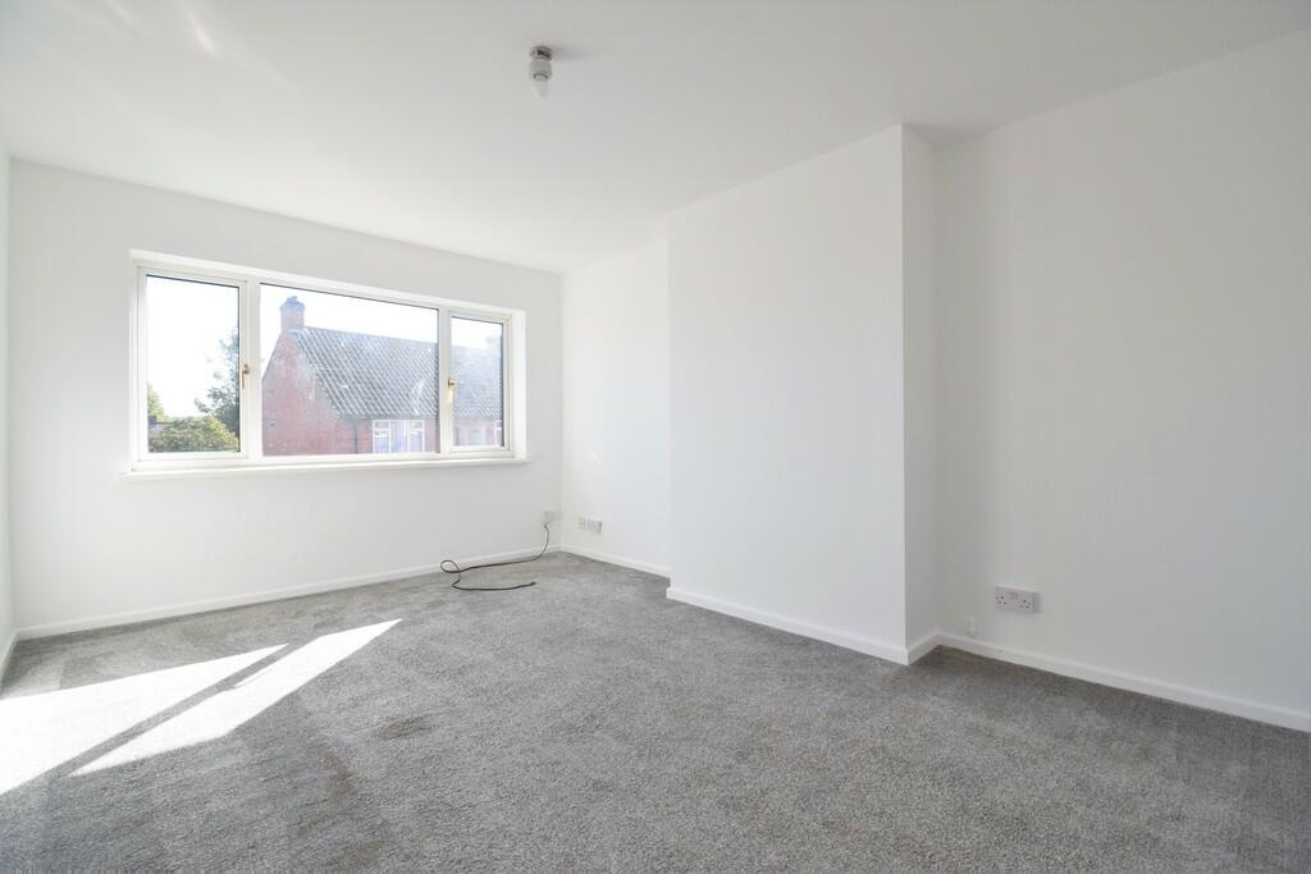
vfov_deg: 77.3
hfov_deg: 100.4
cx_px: 656
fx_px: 546
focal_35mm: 15
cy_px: 437
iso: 640
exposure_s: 1/250
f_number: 8
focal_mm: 10
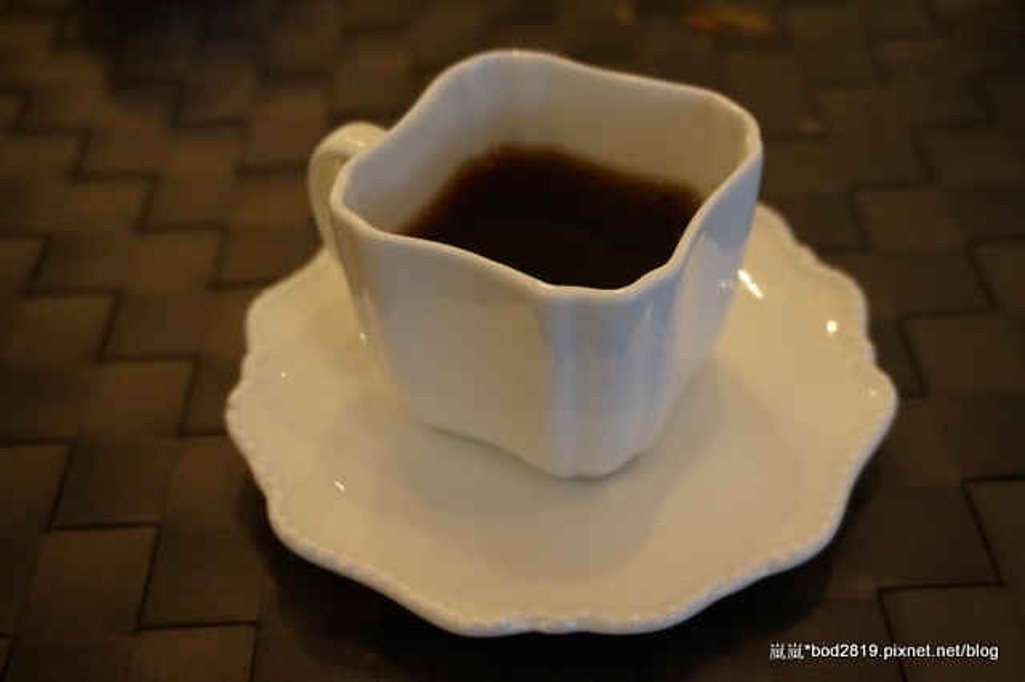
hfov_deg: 46.4
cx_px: 512
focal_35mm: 42
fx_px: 1195
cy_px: 341
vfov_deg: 31.9
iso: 2000
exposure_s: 1/60
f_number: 4.5
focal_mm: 28
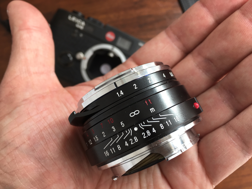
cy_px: 94
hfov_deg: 61.7
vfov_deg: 48.2
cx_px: 126
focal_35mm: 29
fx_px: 211
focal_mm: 4.15
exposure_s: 1/60
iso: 25
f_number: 2.2
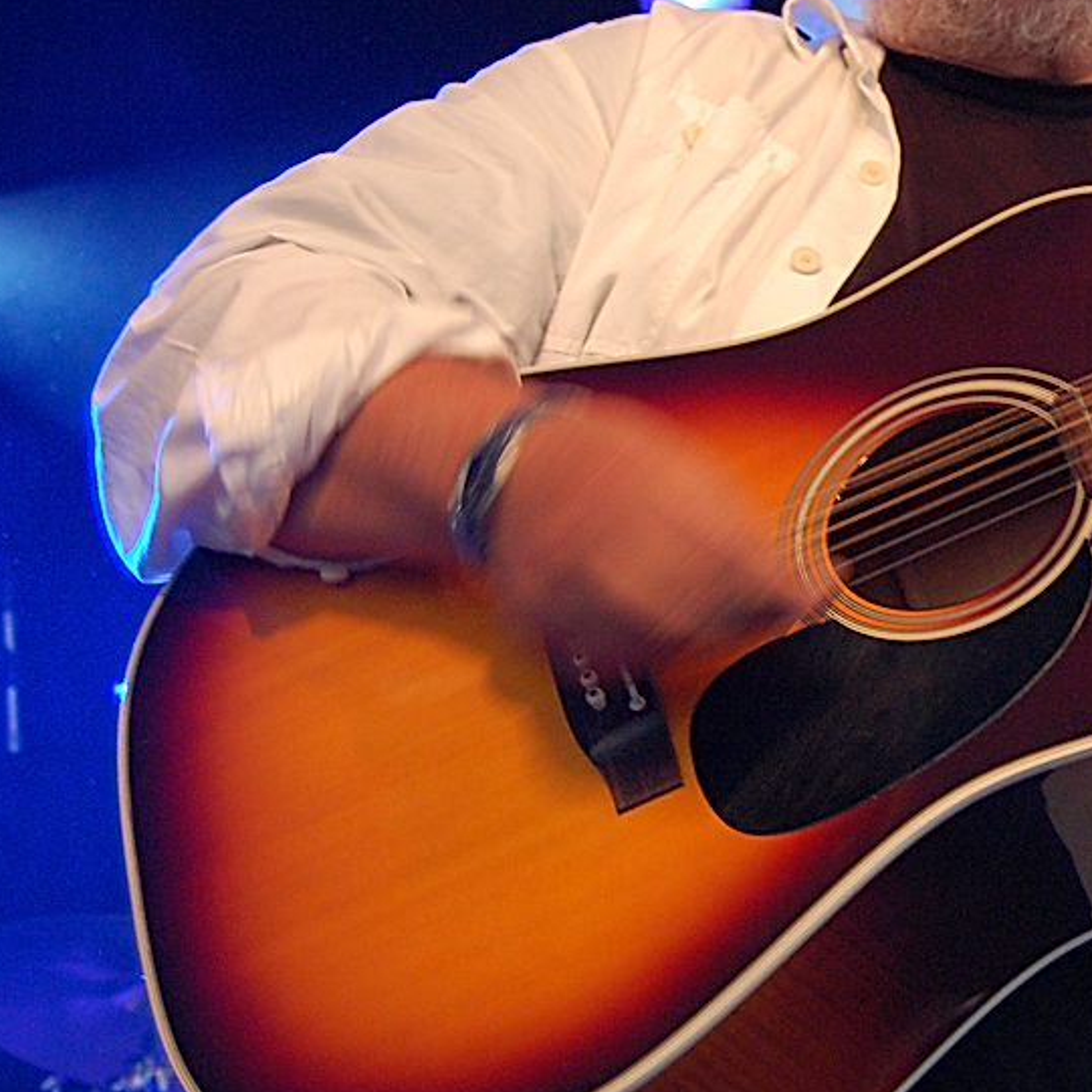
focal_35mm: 99
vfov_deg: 17.5
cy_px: 353
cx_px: 1197
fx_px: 3531
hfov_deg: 17.0
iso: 800
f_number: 4.8
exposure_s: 1/50
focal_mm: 35
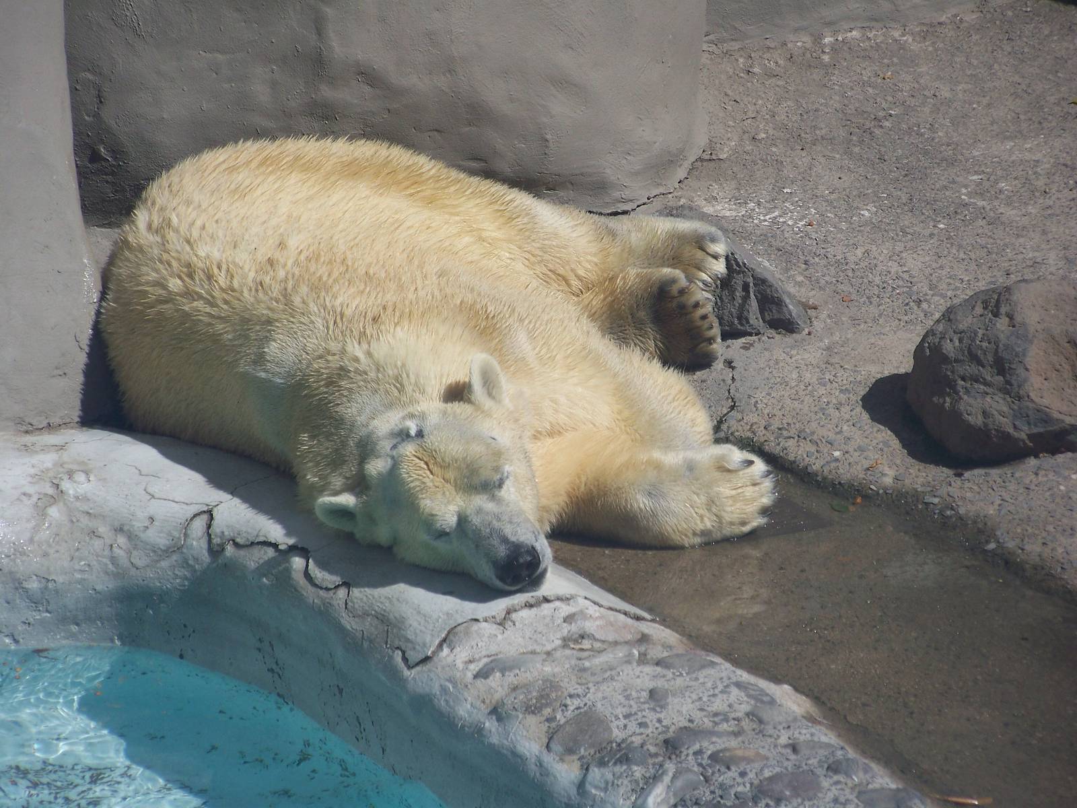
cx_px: 538
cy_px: 404
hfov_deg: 6.3
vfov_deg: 4.7
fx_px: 9769
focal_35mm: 314
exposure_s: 1/1000
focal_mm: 52.2
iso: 64
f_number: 4
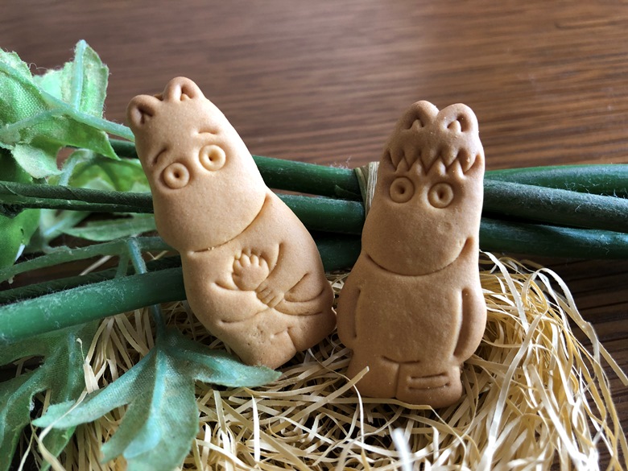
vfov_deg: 49.7
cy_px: 236
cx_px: 314
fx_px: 508
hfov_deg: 63.4
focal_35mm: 28
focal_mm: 3.99
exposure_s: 1/40
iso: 20
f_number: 1.8
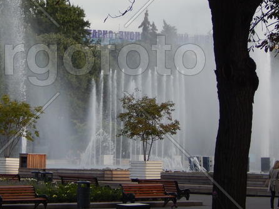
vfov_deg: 6.0
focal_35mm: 247
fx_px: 1989
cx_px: 92
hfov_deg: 8.0
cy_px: 60
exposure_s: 1/320
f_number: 4.9
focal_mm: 25.3
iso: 125
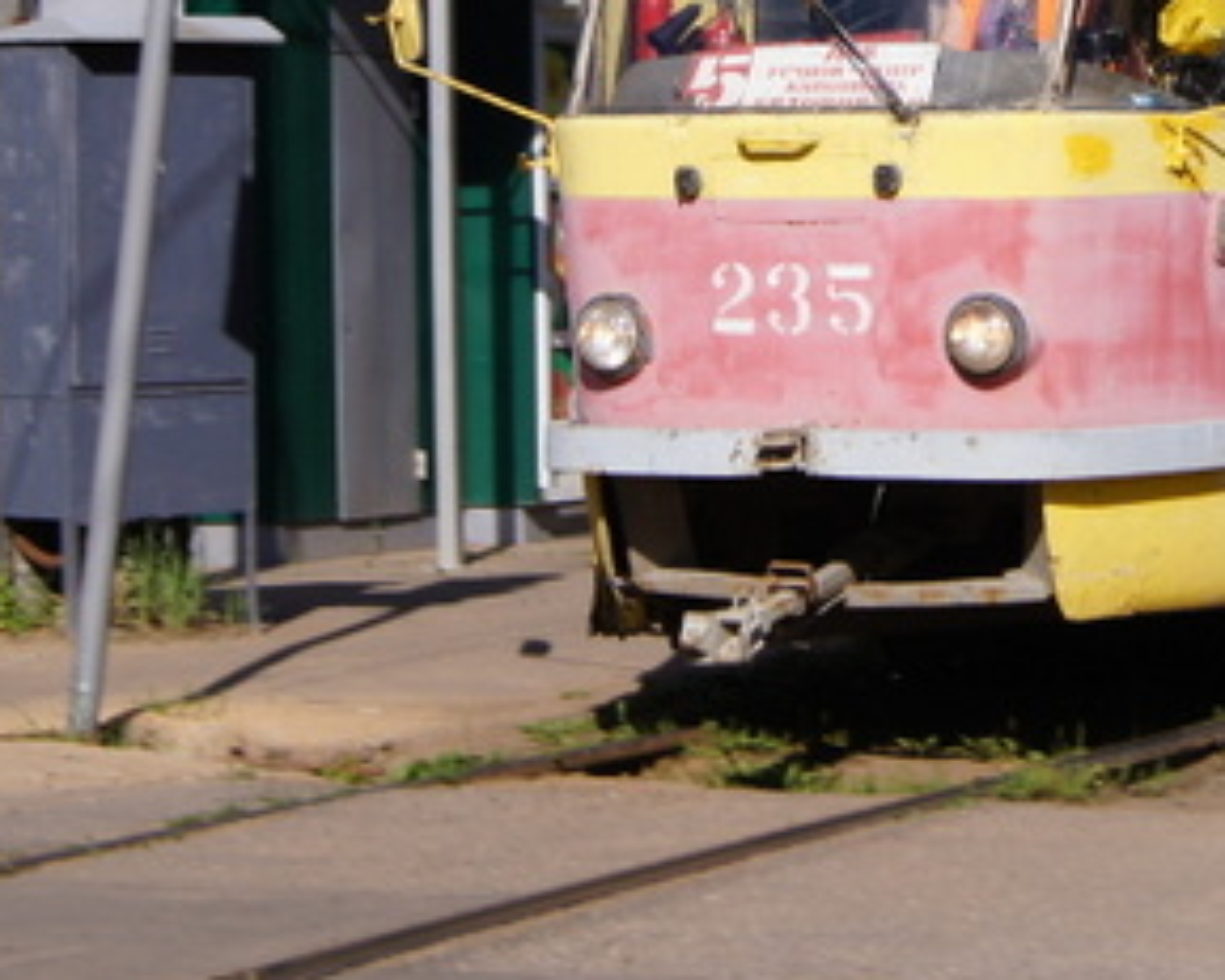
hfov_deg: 11.0
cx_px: 1064
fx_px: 6330
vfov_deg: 8.7
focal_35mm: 175
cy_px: -235
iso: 100
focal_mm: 35
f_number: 10
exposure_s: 1/80
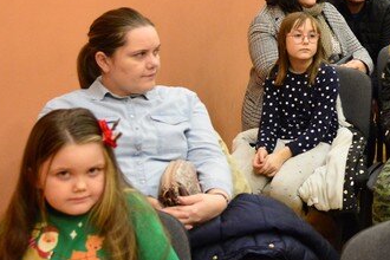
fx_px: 856
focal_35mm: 79
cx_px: 421
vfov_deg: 17.0
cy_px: 13
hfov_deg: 24.1
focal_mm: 31
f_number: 4
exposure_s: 1/100
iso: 6400
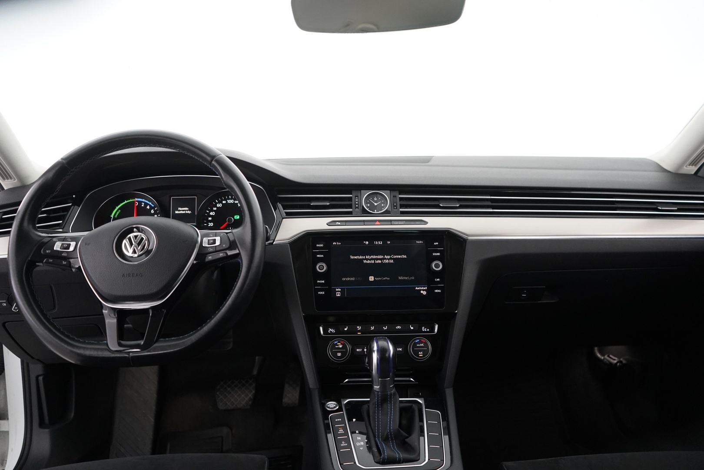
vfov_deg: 46.4
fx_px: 548
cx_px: 352
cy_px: 235
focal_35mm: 28
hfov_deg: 65.5
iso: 4000
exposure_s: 1/80
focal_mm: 28
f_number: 3.5
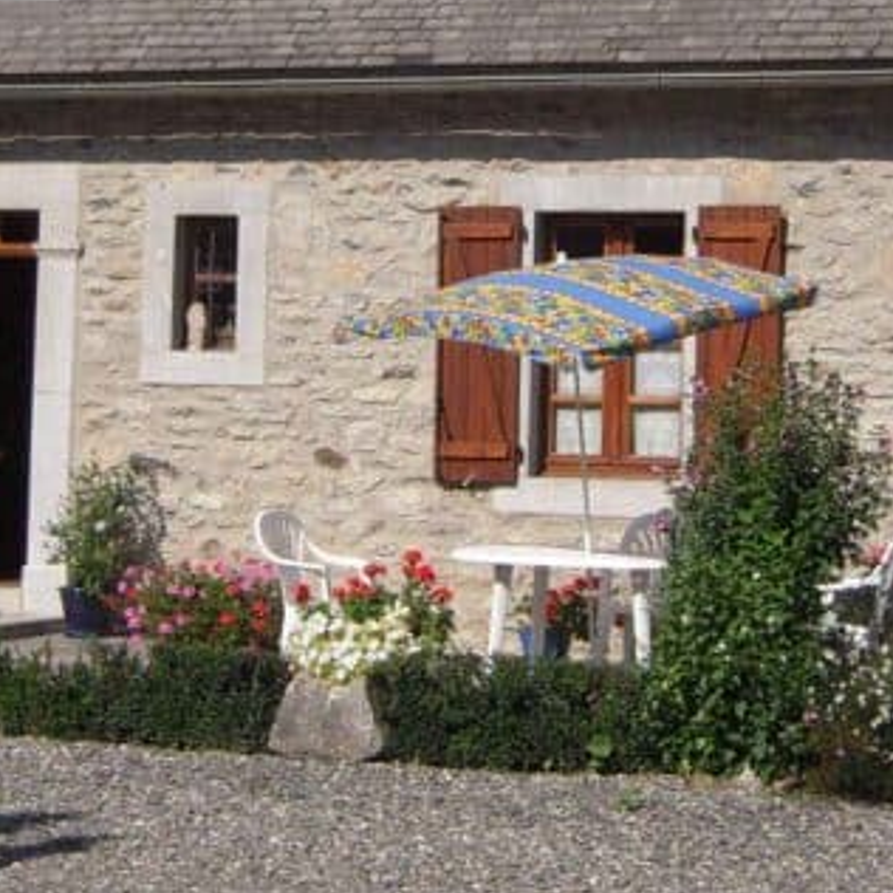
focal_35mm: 106
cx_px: 534
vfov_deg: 16.2
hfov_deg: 16.4
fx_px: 3094
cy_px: 90
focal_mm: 6.5
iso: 100
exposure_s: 1/500
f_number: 6.1
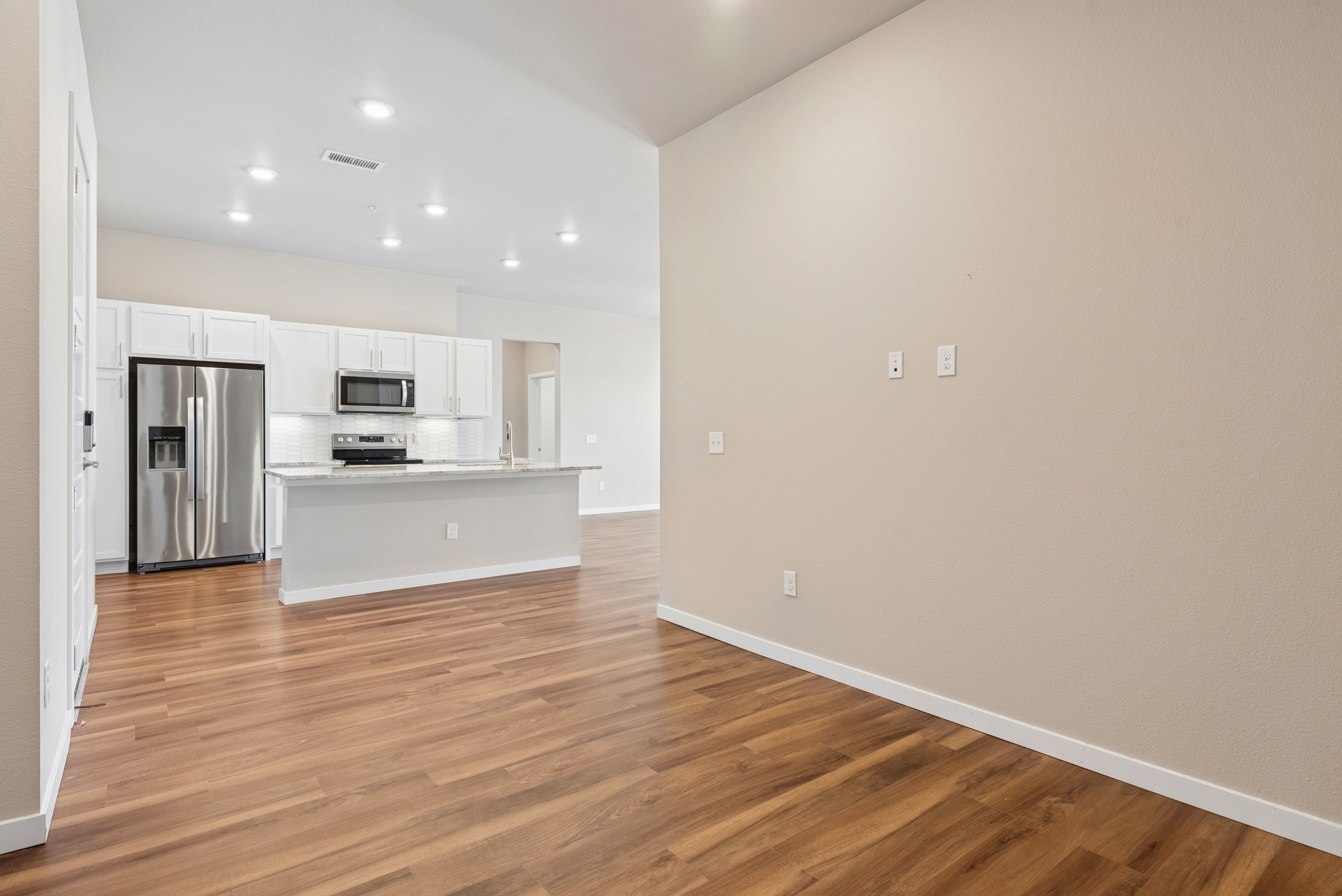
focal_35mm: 18
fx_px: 671
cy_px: 448
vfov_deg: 67.5
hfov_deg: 90.0
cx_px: 671
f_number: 8
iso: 800
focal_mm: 18
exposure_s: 1/30
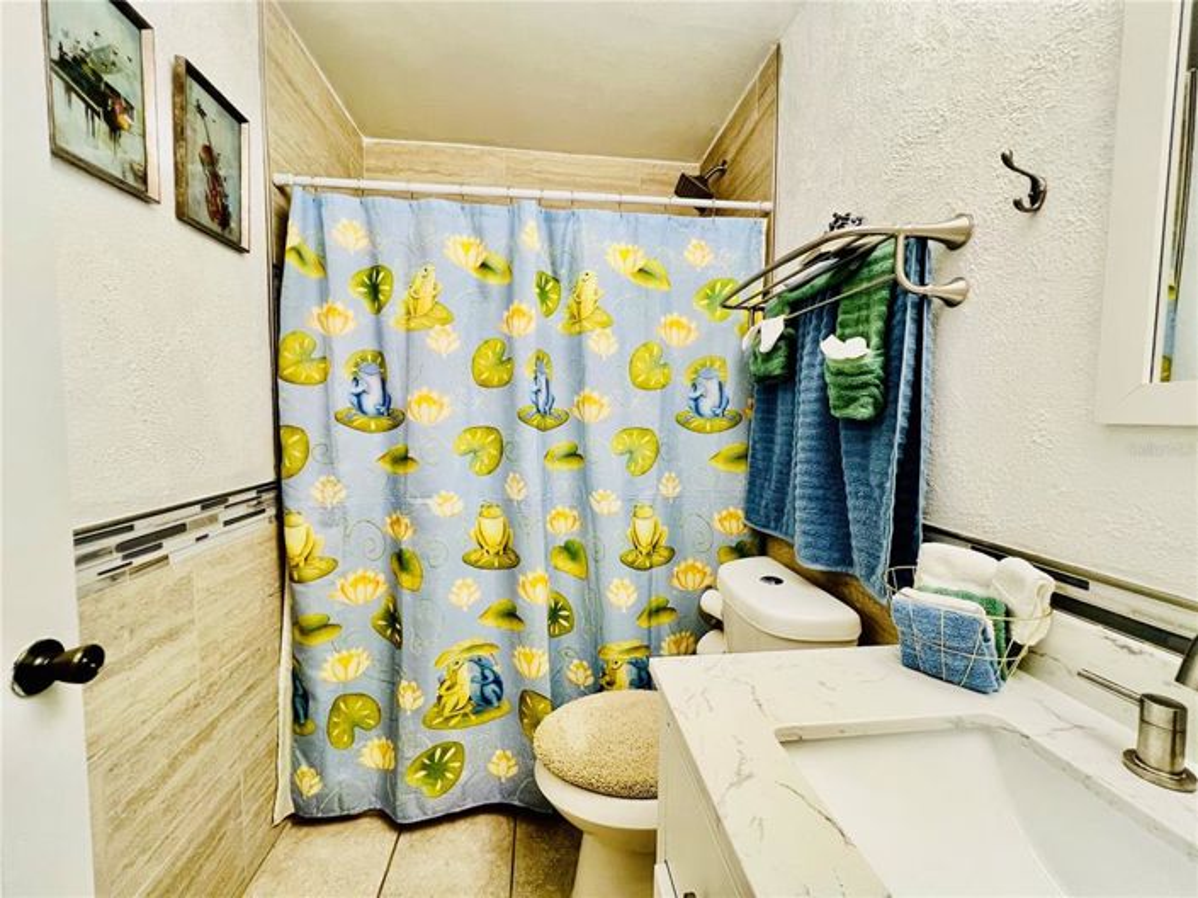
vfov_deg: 89.9
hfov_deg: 106.2
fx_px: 450
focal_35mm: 13
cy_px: 449
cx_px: 599
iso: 200
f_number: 1.8
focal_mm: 1.57
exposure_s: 1/120
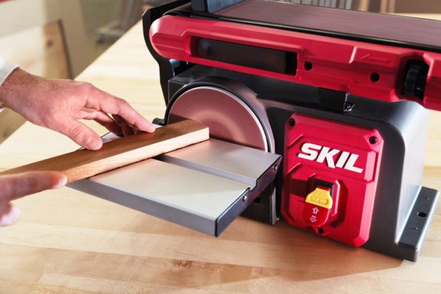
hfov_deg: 45.4
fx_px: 527
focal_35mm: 43
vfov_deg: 31.2
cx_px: 224
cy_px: 146
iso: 800
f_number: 4.5
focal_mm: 42
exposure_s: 1/200
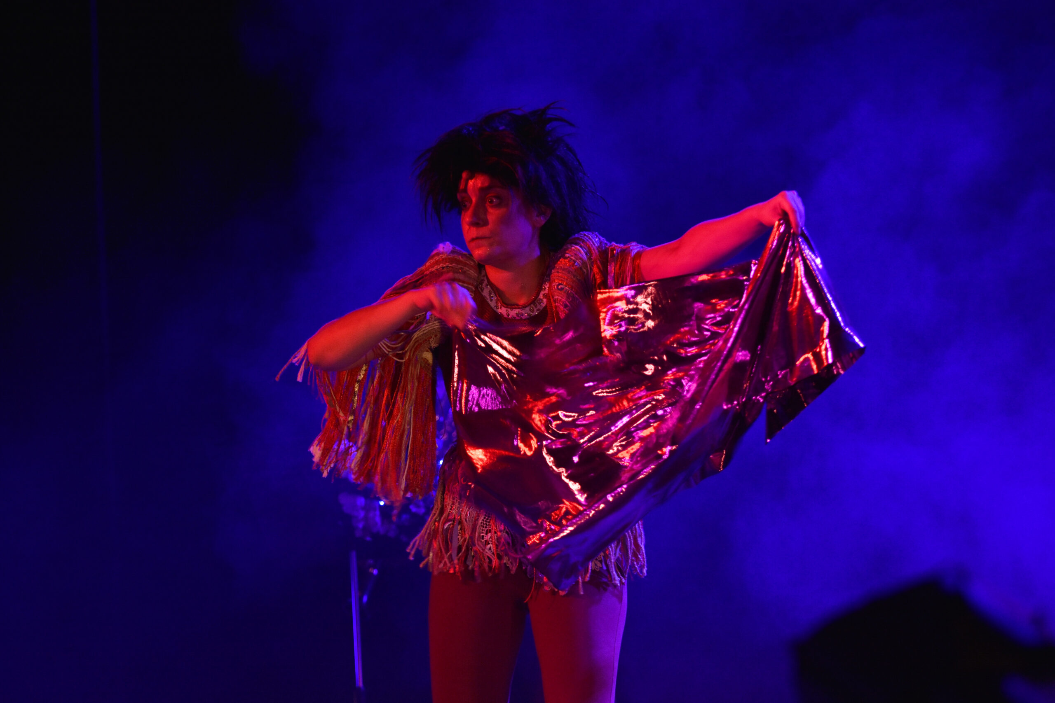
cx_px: 528
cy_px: 352
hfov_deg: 12.5
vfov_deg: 8.3
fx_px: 4835
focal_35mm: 165
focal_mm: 110
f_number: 2.8
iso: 640
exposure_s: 1/80
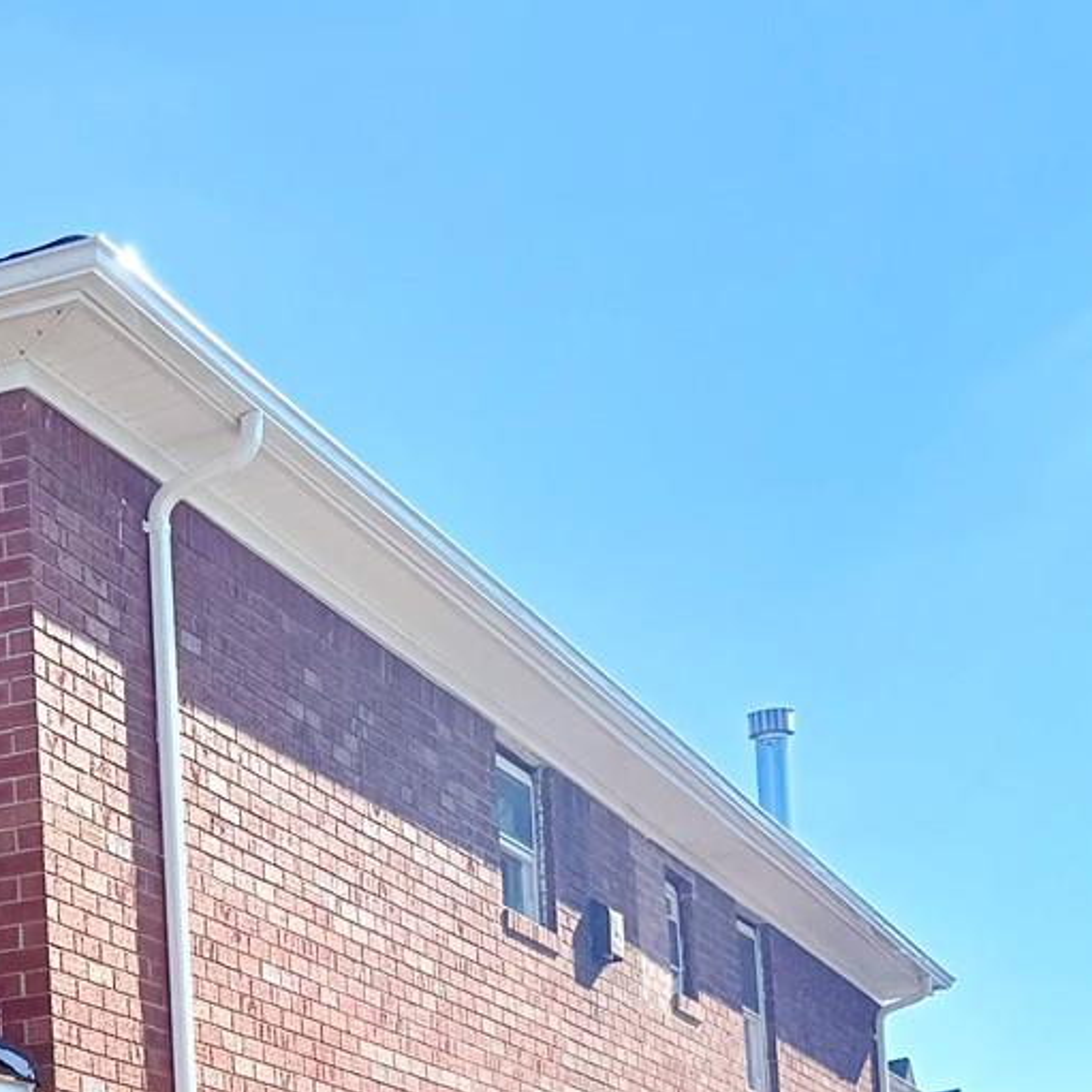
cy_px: 1214
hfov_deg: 19.2
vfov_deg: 19.5
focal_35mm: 85
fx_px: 3034
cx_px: -248
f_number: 1.78
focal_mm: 6.76
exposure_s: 1/6711
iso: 100
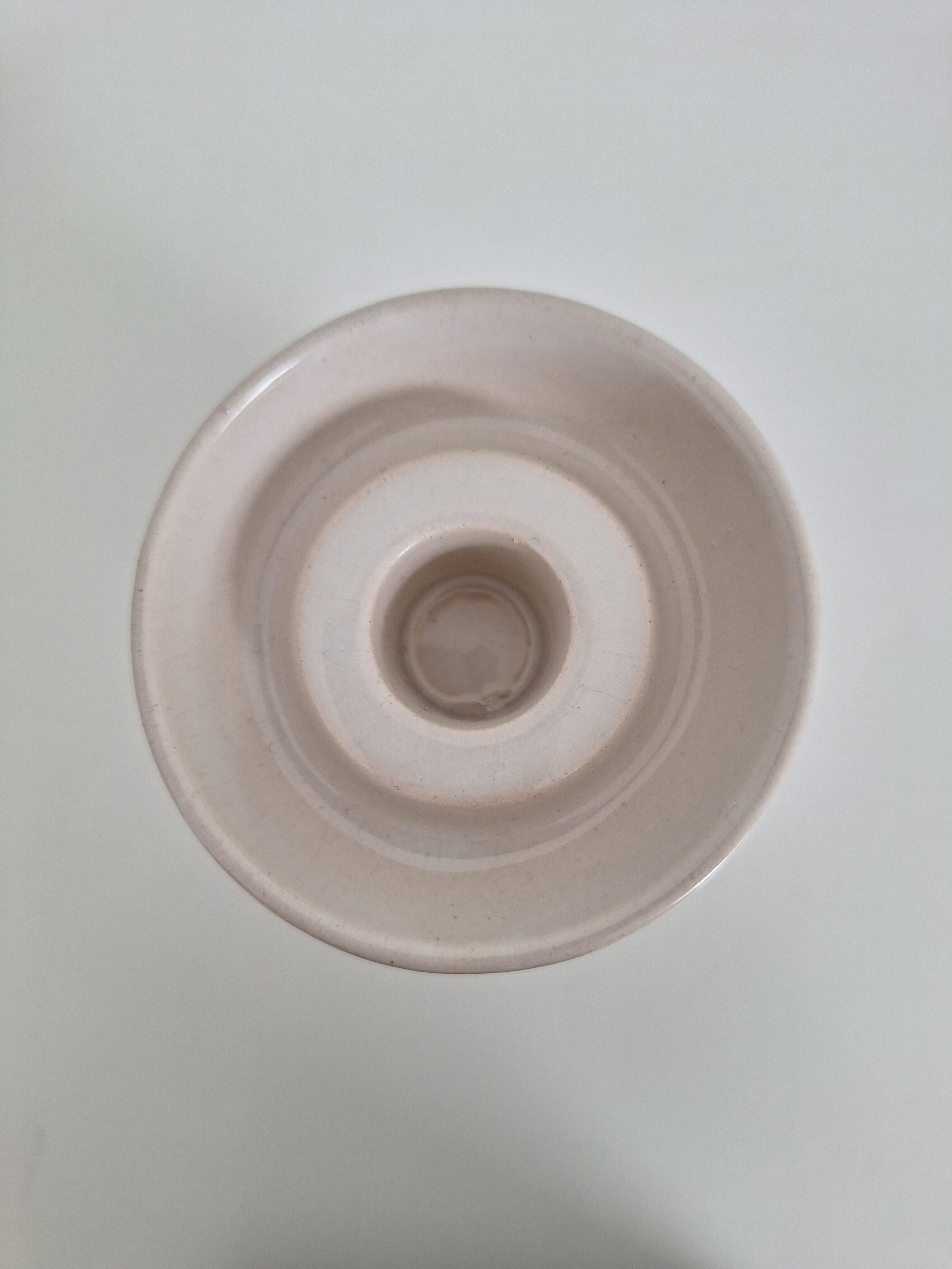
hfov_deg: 58.9
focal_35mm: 23
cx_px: 476
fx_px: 843
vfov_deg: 73.9
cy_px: 634
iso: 80
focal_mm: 5.54
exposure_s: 1/100
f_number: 1.8
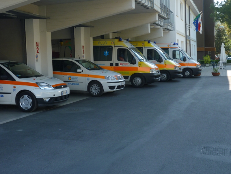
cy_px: 87
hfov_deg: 38.2
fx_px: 334
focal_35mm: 50
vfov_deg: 29.1
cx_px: 116
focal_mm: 8.8
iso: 80
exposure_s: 1/100
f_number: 4.9
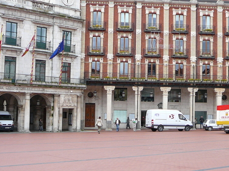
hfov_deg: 34.3
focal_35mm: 56
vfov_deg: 26.1
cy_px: 96
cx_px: 129
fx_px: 370
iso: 80
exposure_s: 1/500
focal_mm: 5.2
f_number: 2.8
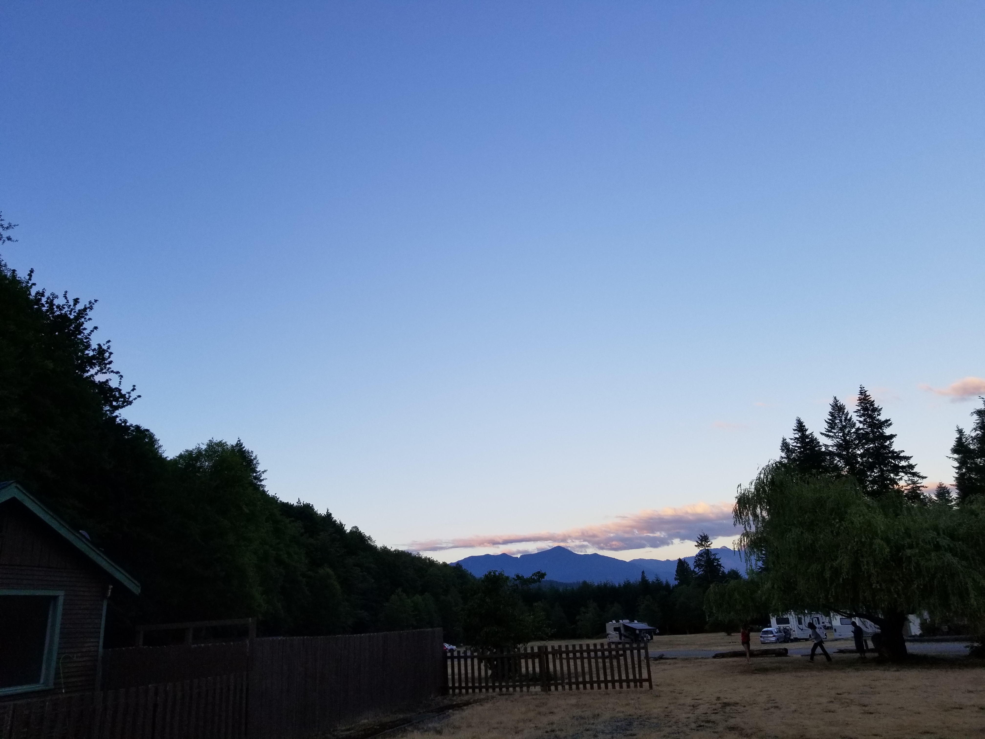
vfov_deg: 53.1
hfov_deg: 67.3
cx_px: 492
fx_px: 740
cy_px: 370
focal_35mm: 26
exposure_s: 1/478
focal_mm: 4.25
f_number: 1.7
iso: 50
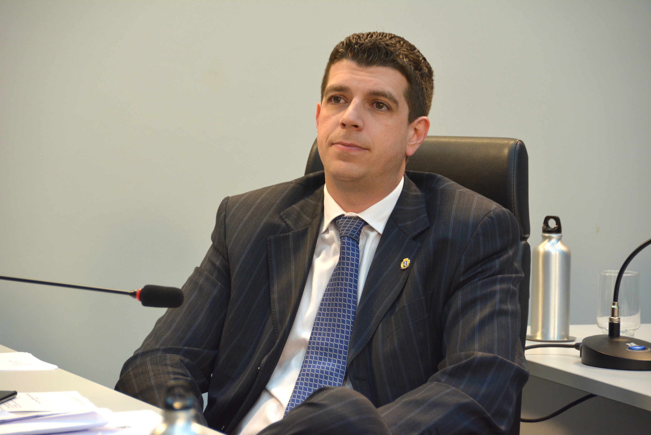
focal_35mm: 202
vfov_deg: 6.8
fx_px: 3665
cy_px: 218
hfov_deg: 10.2
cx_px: 326
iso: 900
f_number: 5.6
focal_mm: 135
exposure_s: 1/125
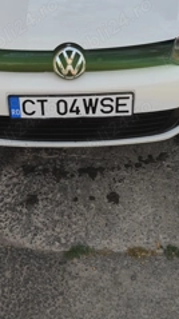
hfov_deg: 28.1
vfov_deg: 45.4
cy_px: 53
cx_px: 61
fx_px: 355
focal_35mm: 42
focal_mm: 6.19
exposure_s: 1/370
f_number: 1.65
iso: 50
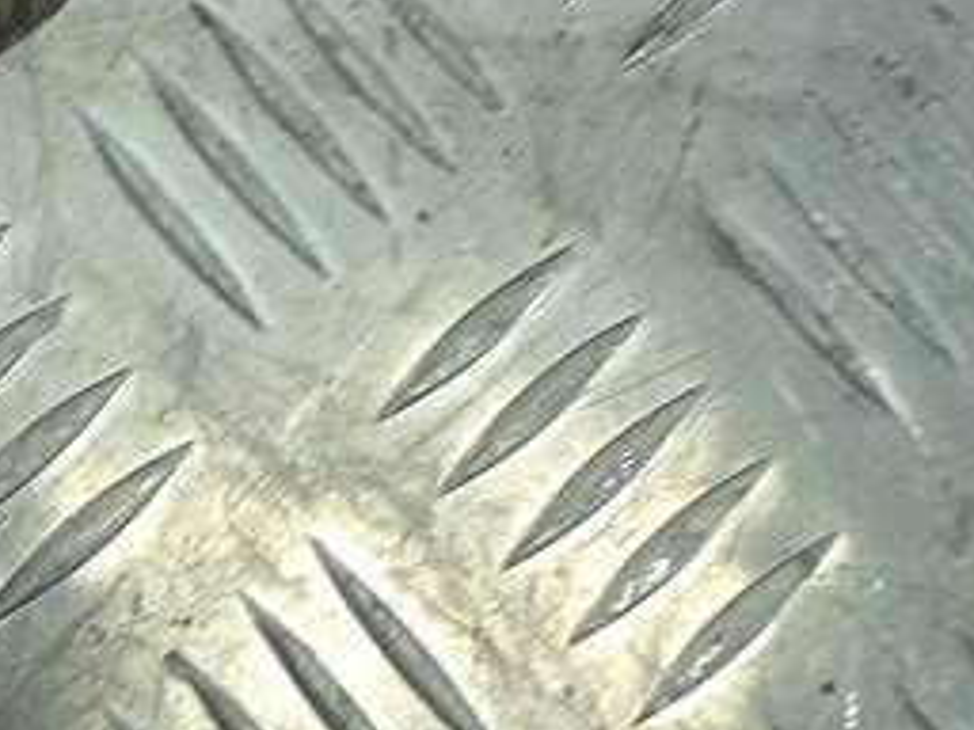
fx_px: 2814
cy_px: -532
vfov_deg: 13.5
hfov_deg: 17.1
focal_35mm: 100
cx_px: -628
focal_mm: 4.6
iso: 32
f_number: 1.8
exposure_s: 1/50
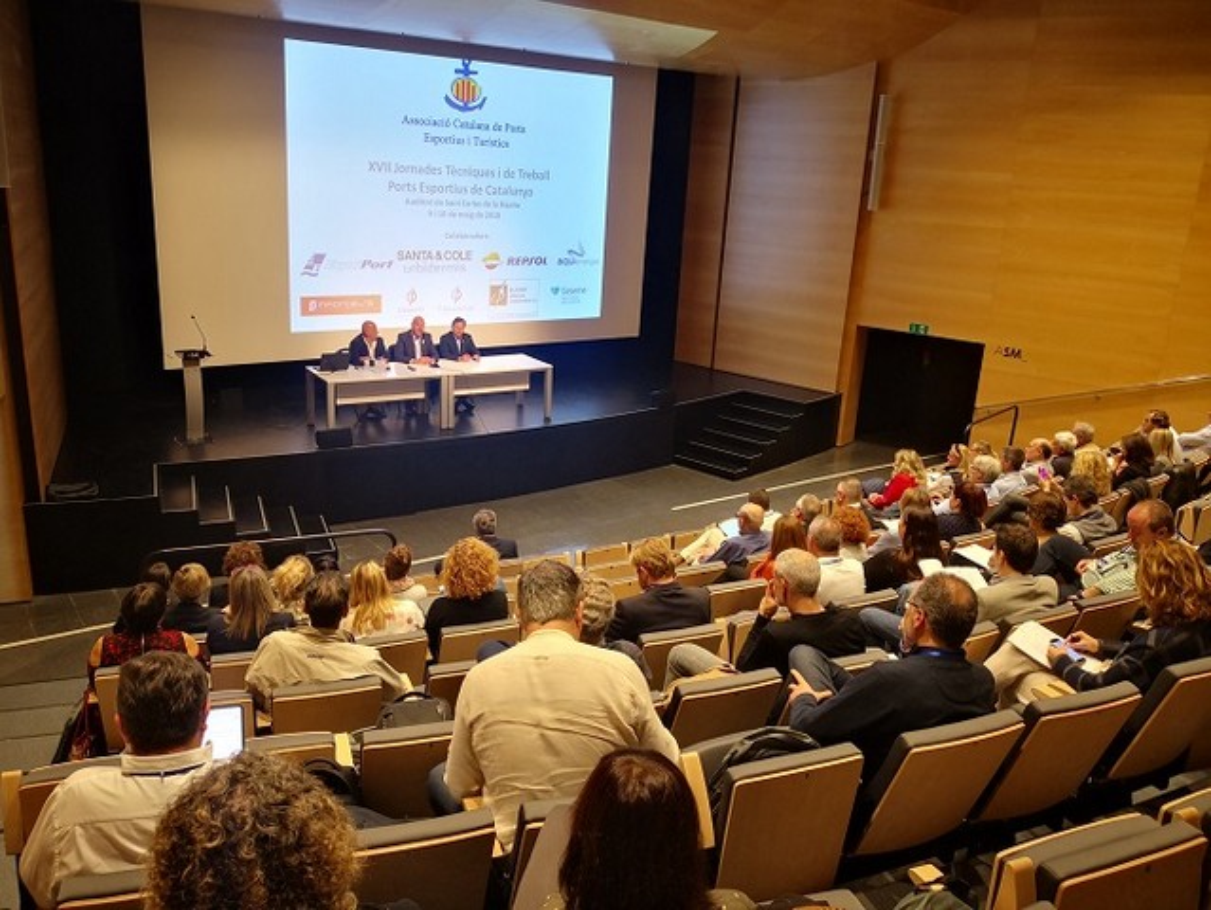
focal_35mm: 27
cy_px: 455
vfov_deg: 51.4
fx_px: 945
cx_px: 606
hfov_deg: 65.3
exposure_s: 1/33.3
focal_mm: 3.95
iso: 250
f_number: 1.6
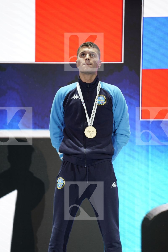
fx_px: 1400
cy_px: 126
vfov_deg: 10.3
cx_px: 84
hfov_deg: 6.9
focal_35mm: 200
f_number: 2.8
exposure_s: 1/250
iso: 640
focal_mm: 200
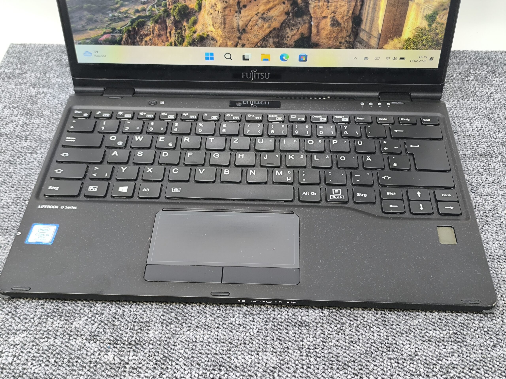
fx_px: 672
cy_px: 190
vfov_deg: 31.5
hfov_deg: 41.2
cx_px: 253
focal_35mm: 46
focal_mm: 6.14
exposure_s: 1/100
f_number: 1.65
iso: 500
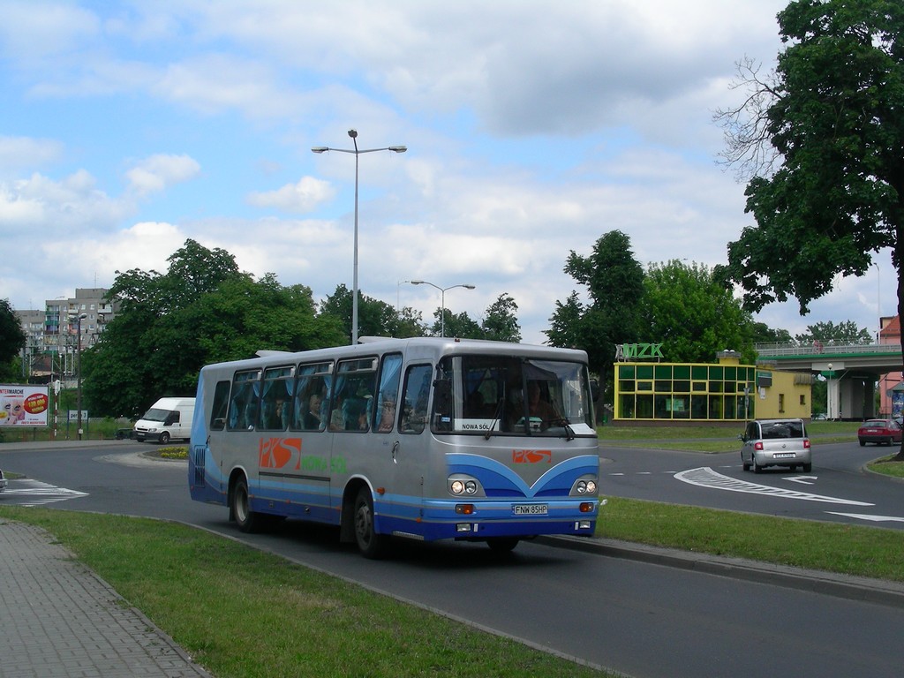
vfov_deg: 30.3
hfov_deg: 39.7
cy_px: 339
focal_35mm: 48
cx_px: 452
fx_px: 1254
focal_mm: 8
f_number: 5.6
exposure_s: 1/326
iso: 50
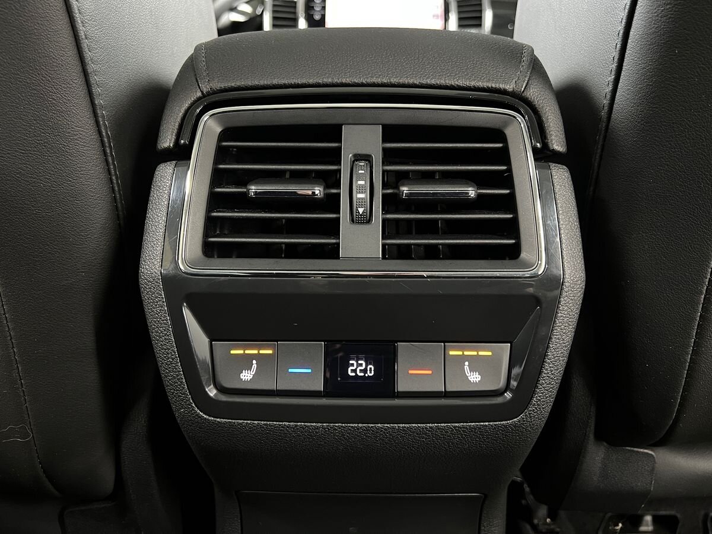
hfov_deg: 67.3
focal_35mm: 26
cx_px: 356
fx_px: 535
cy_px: 267
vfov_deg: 53.1
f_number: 1.5
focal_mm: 5.7
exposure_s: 1/30
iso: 1000
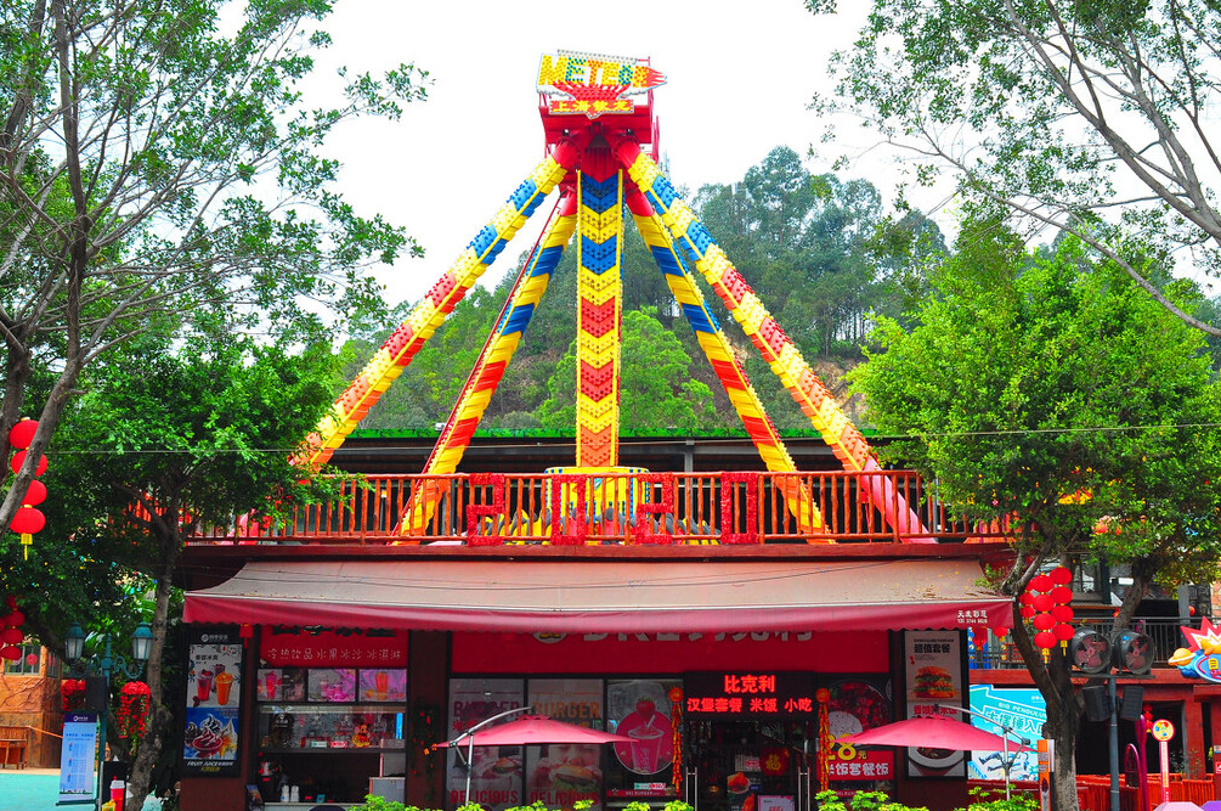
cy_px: 455
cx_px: 649
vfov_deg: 31.1
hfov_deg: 45.5
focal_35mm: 43
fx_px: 1456
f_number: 6.3
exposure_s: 1/500
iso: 400
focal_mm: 24
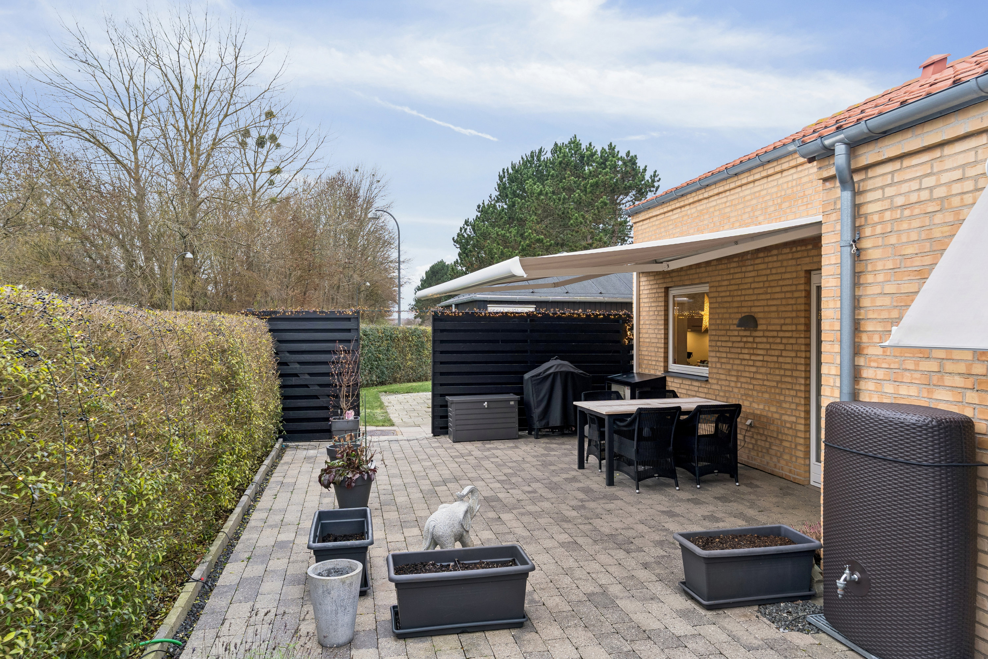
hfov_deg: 78.6
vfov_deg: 57.2
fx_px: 604
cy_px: 330
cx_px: 494
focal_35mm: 22
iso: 250
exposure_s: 1/30
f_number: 6.3
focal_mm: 22
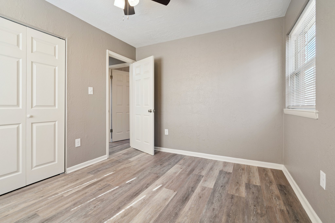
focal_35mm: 16
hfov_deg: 96.7
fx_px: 149
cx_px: 168
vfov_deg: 73.8
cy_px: 112
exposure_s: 1/25
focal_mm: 16
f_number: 7.1
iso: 200
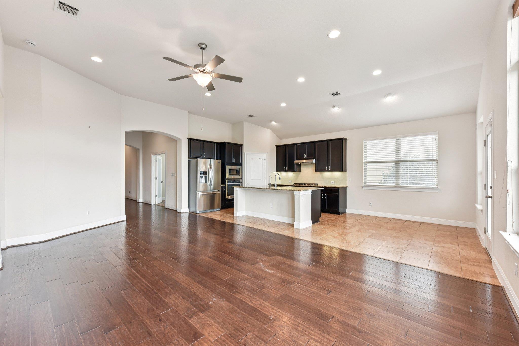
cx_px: 260
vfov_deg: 81.2
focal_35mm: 14
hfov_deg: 104.3
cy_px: 173
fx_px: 202
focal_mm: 14
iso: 220
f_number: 8
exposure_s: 1/15
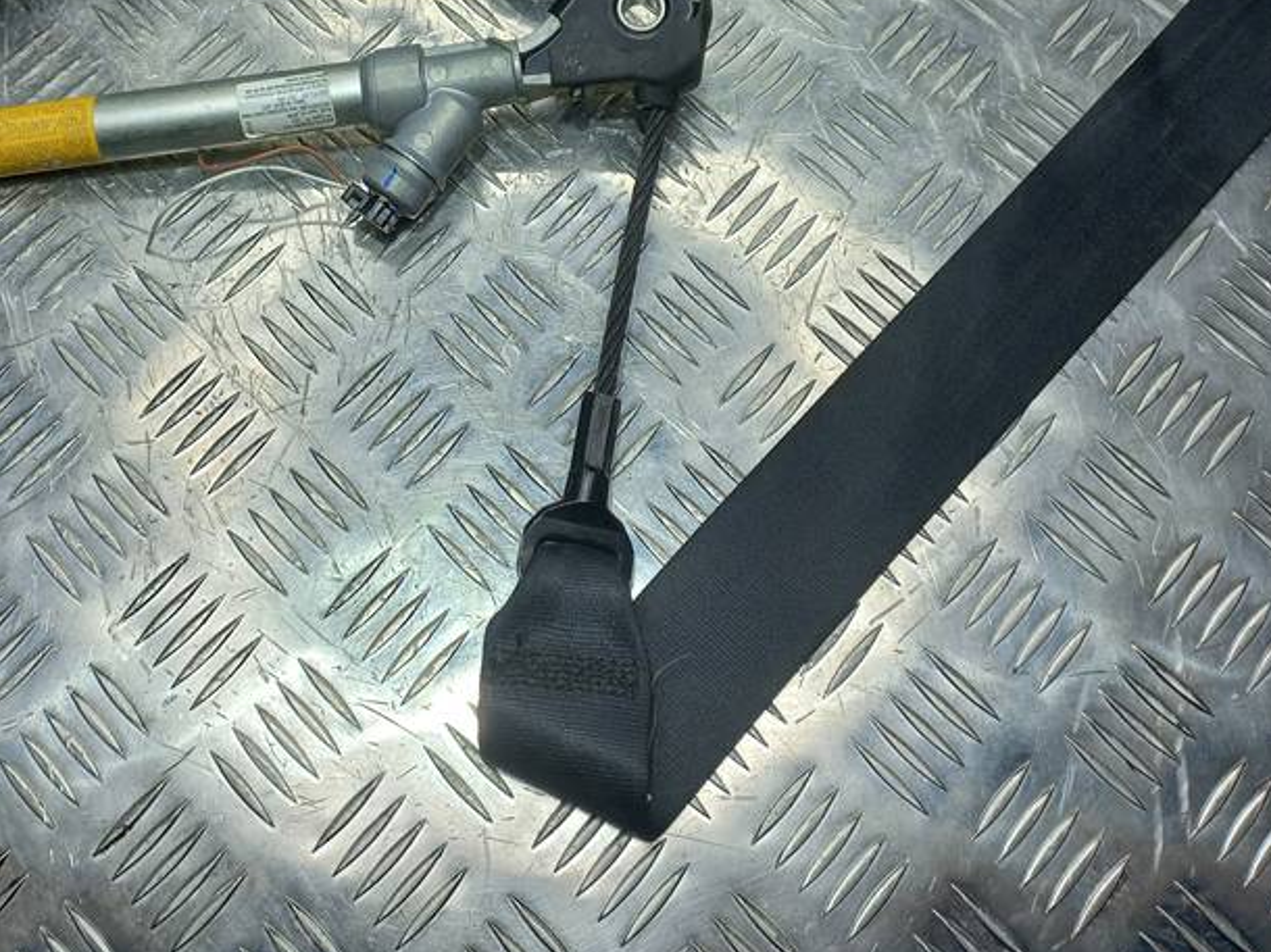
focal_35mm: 42
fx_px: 1542
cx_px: 531
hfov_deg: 44.7
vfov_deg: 33.2
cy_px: 177
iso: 25
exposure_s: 1/100
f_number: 1.8
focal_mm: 4.6
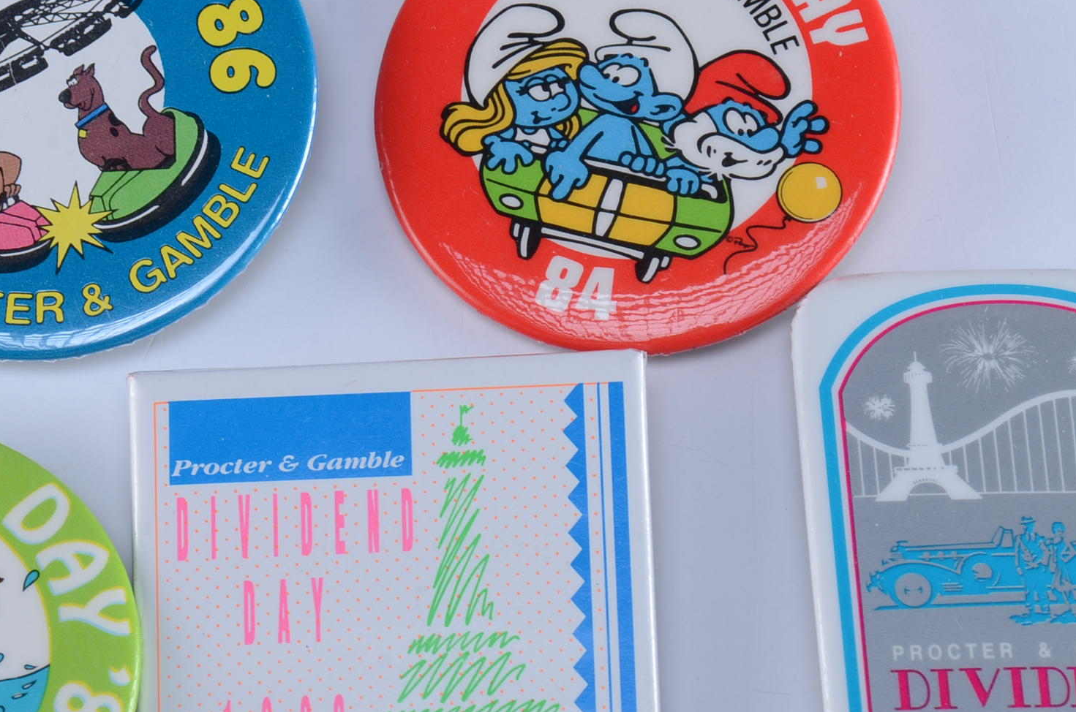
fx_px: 7869
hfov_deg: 7.8
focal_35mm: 264
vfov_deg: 5.2
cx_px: 442
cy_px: 358
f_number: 14
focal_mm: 105
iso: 160
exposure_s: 1/160
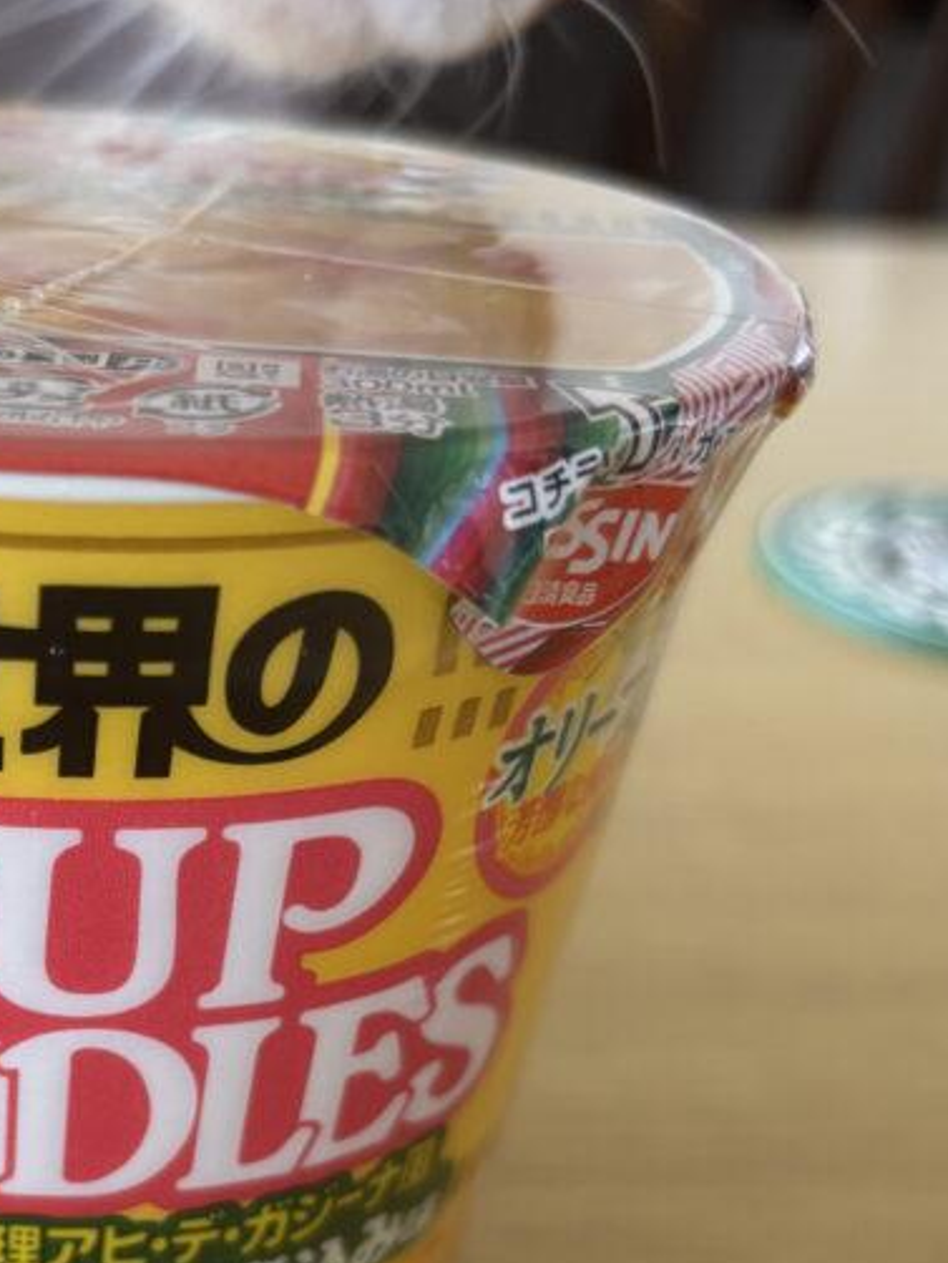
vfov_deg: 35.7
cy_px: 878
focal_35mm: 53
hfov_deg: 26.1
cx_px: 3
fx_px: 1934
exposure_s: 1/66
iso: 125
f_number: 1.6
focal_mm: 5.96
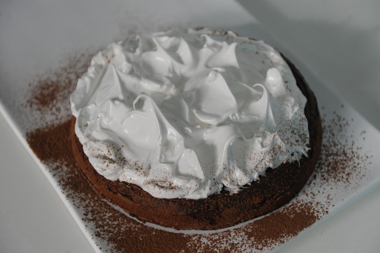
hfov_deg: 28.9
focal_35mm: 70
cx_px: 190
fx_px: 738
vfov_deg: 19.4
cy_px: 126
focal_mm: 70
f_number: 4
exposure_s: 1/100
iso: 640
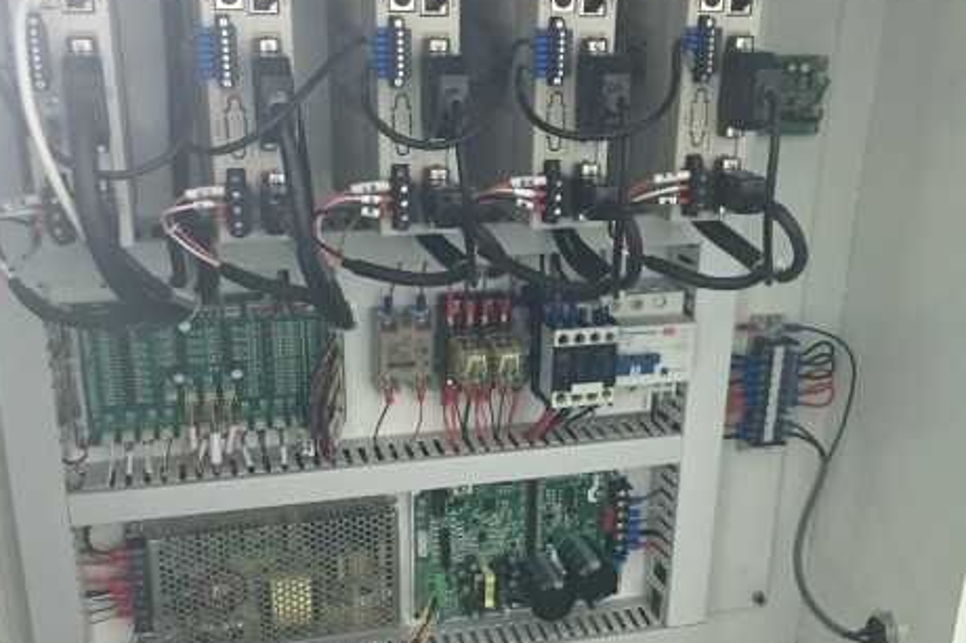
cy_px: 406
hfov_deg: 46.4
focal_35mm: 42
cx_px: 479
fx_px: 1126
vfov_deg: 31.7
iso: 160
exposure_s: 1/8
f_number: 2.2
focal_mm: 4.15
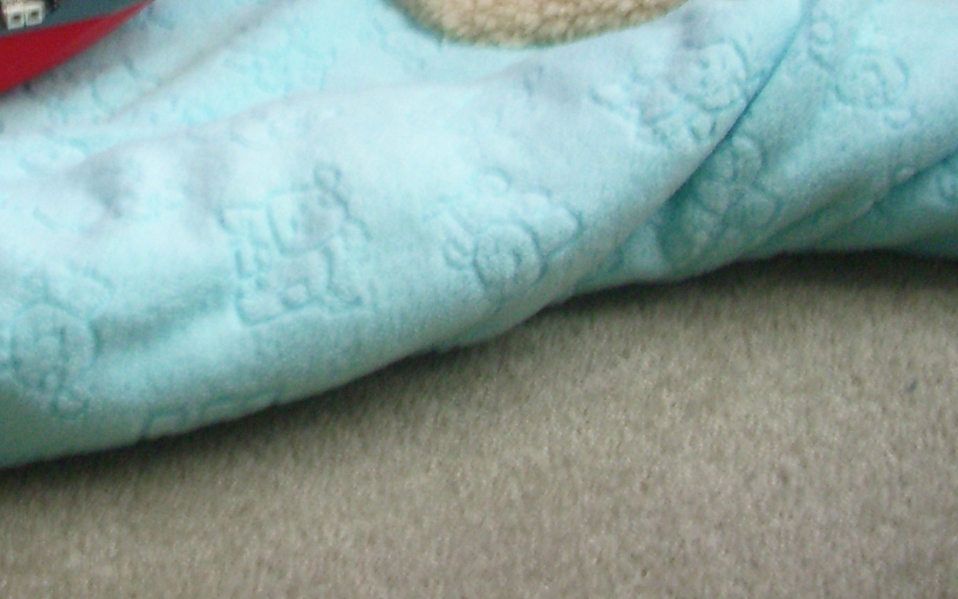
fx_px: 1906
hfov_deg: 27.7
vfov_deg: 17.2
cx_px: 198
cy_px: -74
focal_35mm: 73
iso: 200
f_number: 2.6
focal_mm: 5.8
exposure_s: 1/5
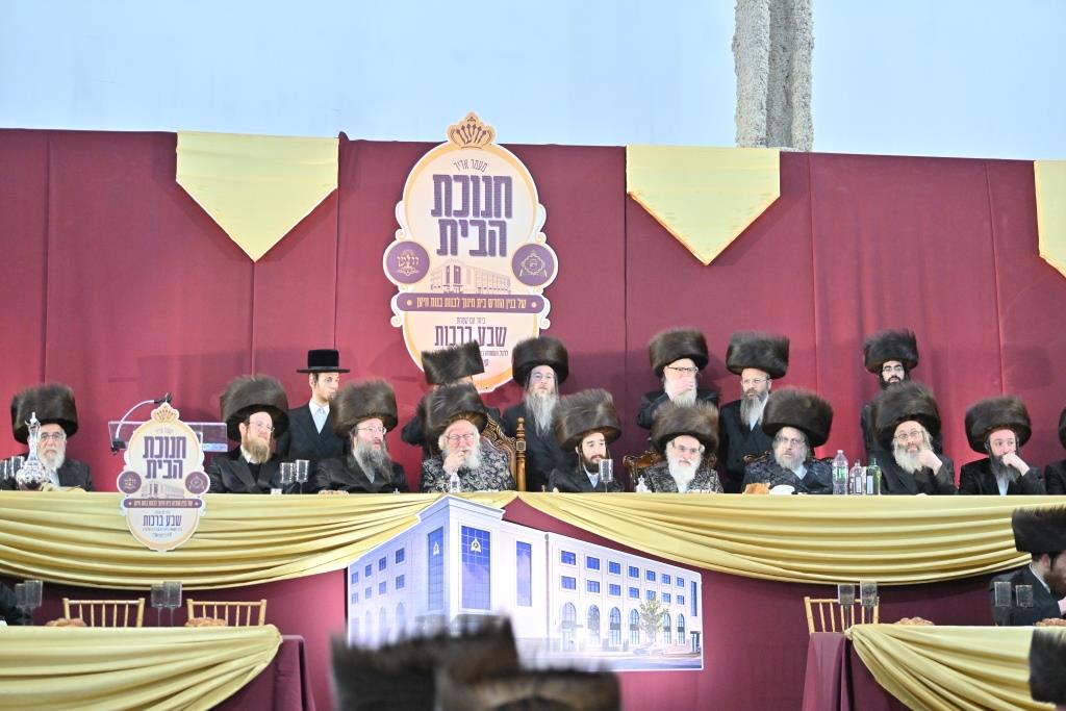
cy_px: 356
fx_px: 2073
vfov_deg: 19.5
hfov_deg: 28.8
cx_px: 533
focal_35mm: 70
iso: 2000
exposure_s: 1/160
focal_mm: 70
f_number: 2.8
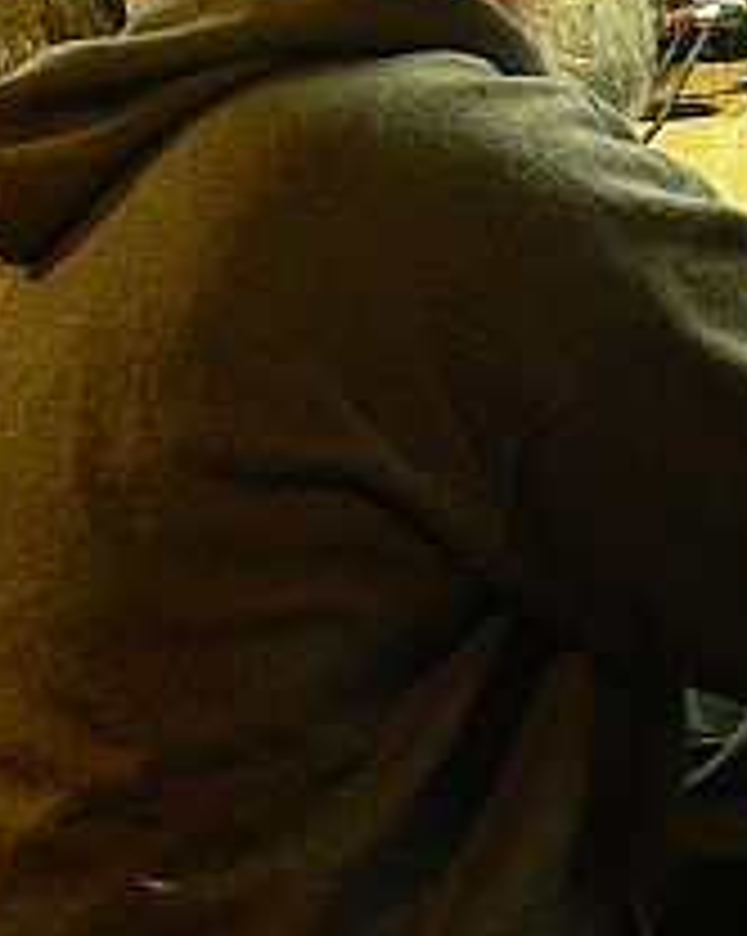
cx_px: 657
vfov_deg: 16.7
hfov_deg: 13.3
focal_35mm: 115
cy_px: 250
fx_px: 3183
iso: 200
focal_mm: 7.4
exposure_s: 1/15
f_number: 2.8
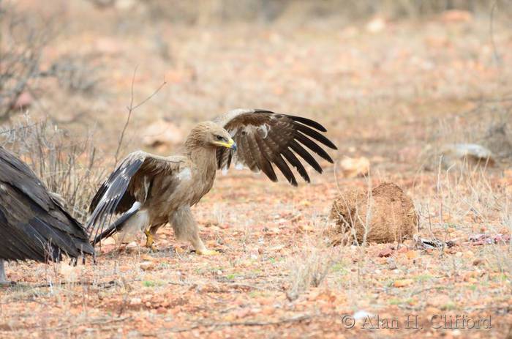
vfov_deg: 2.3
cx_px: 256
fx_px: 8512
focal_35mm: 600
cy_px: 170
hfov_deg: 3.4
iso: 640
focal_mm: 400
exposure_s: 1/640
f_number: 5.6
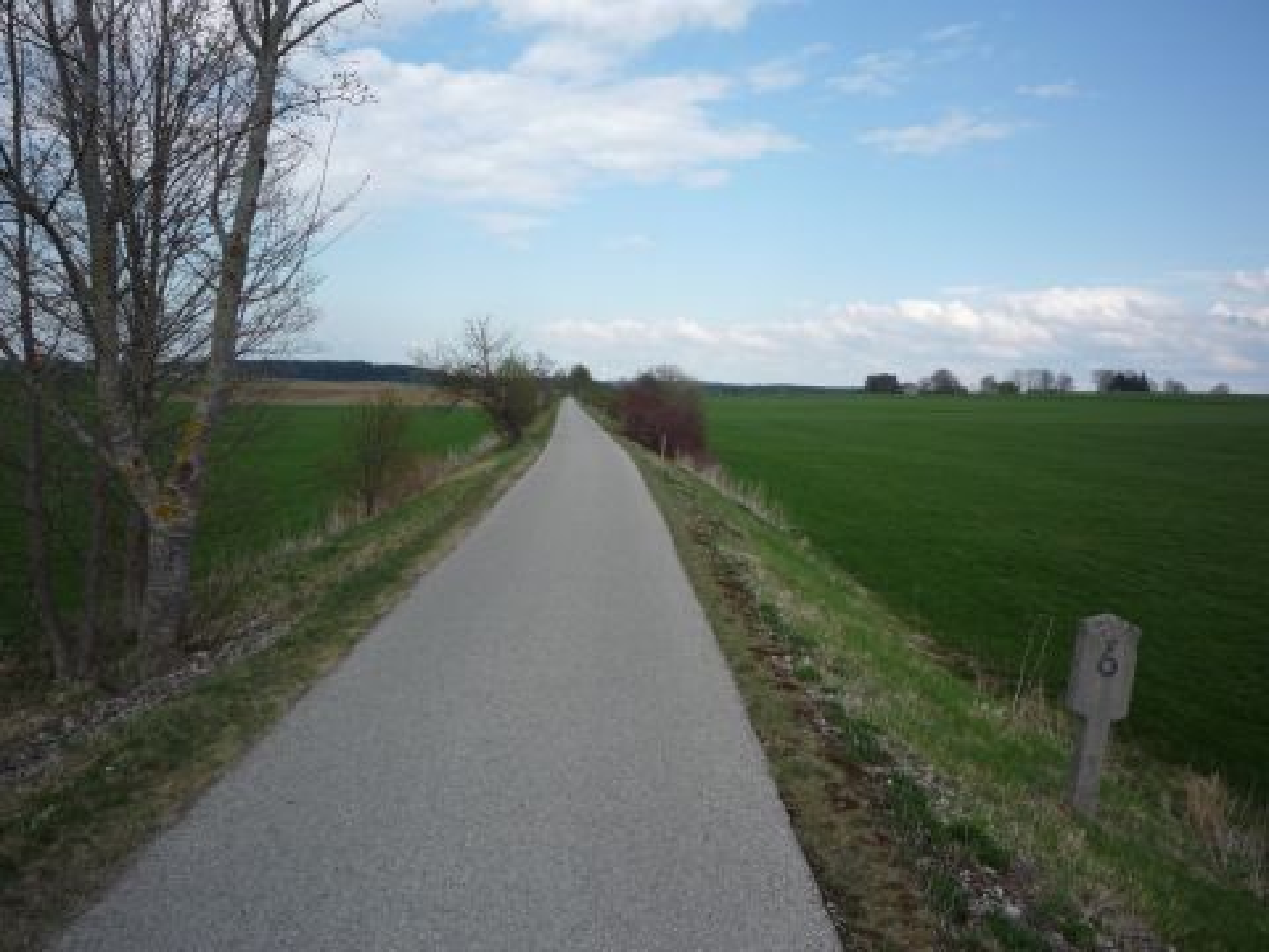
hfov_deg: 56.8
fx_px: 1173
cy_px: 476
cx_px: 634
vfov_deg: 44.2
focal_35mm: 32
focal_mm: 5.2
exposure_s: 1/400
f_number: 5
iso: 100
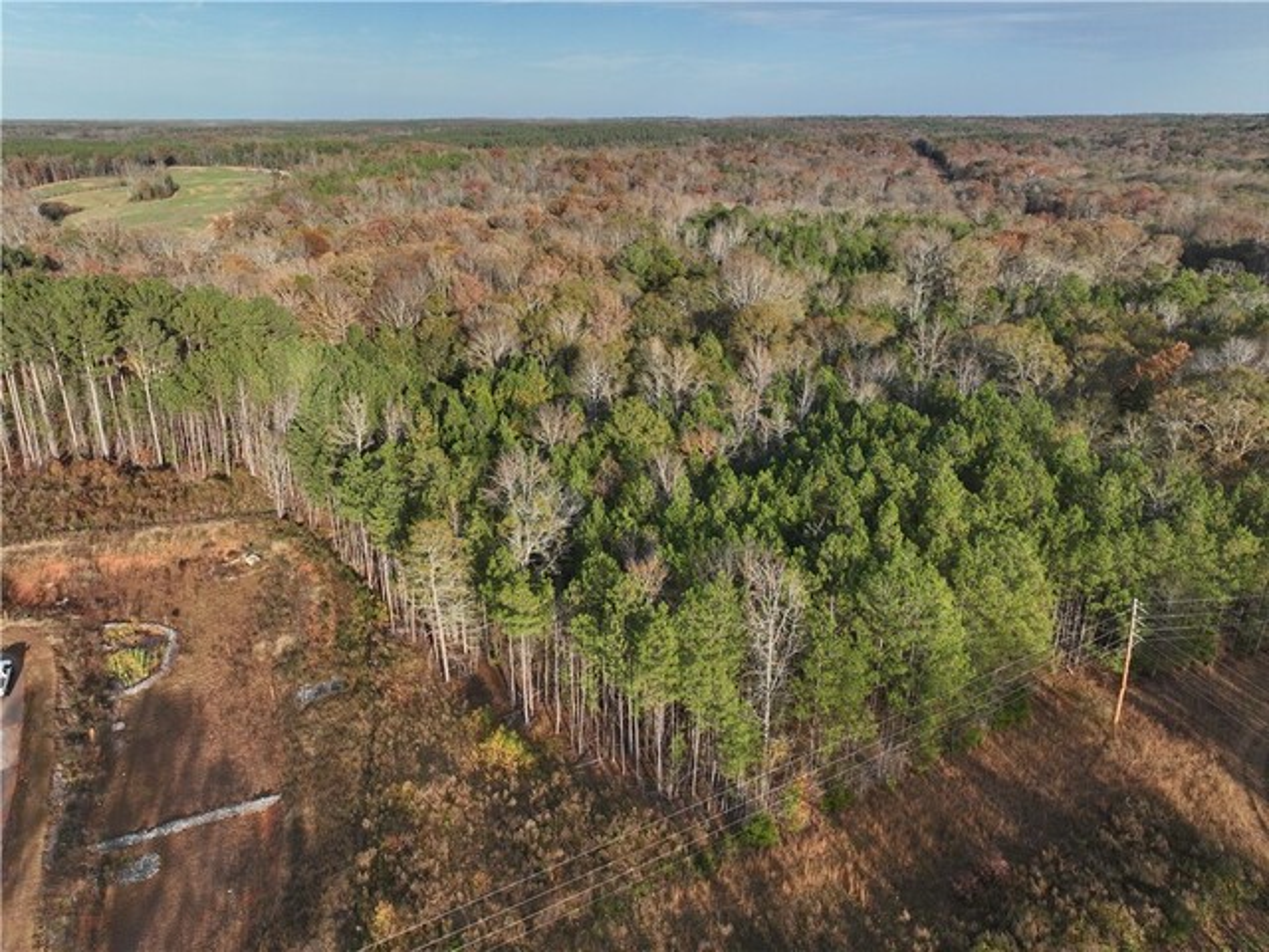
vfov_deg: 56.8
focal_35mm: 24
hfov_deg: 71.6
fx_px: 880
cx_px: 634
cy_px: 476
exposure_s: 1/200
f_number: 2.8
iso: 140
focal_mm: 12.29
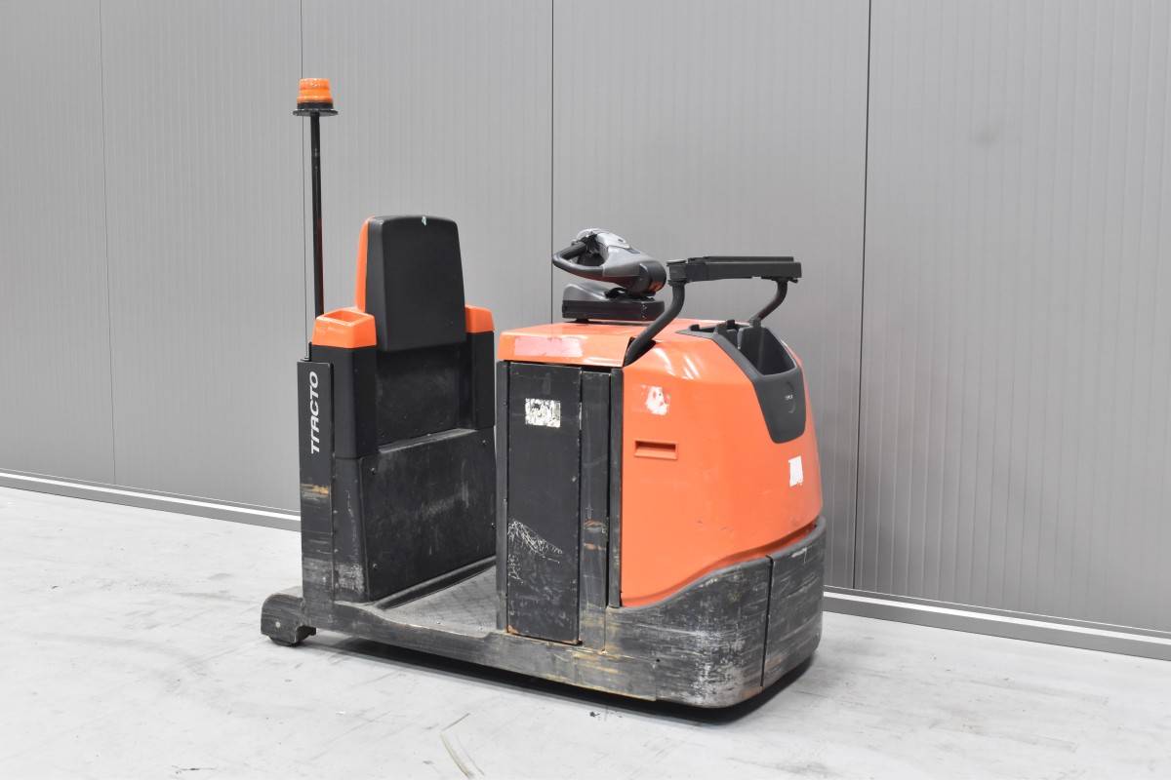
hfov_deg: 47.9
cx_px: 586
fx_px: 1317
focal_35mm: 40
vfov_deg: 33.0
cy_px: 390
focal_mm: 27
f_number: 7.1
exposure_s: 1/15
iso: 1600
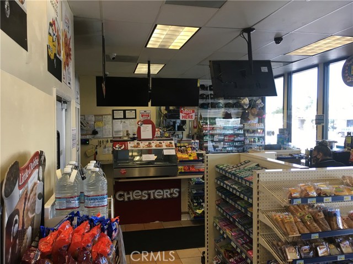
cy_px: 132
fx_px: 296
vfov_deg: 48.2
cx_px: 176
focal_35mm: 29
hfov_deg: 61.7
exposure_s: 1/30
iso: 25
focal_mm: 4.15
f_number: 2.2
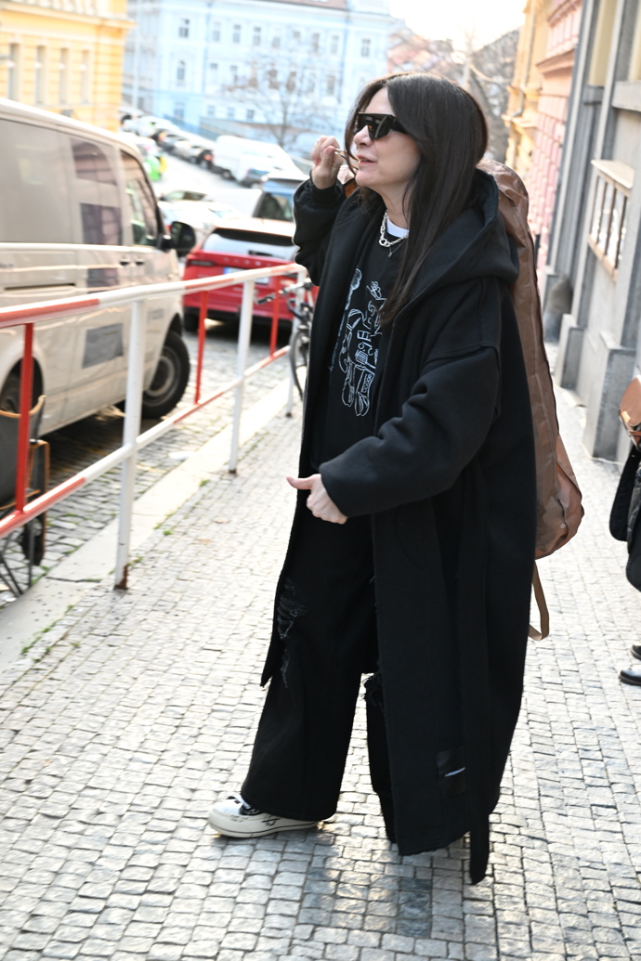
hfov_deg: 25.5
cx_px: 320
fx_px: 1415
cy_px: 480
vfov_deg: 37.5
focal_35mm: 53
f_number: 4.5
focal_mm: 53
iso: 2000
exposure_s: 1/160
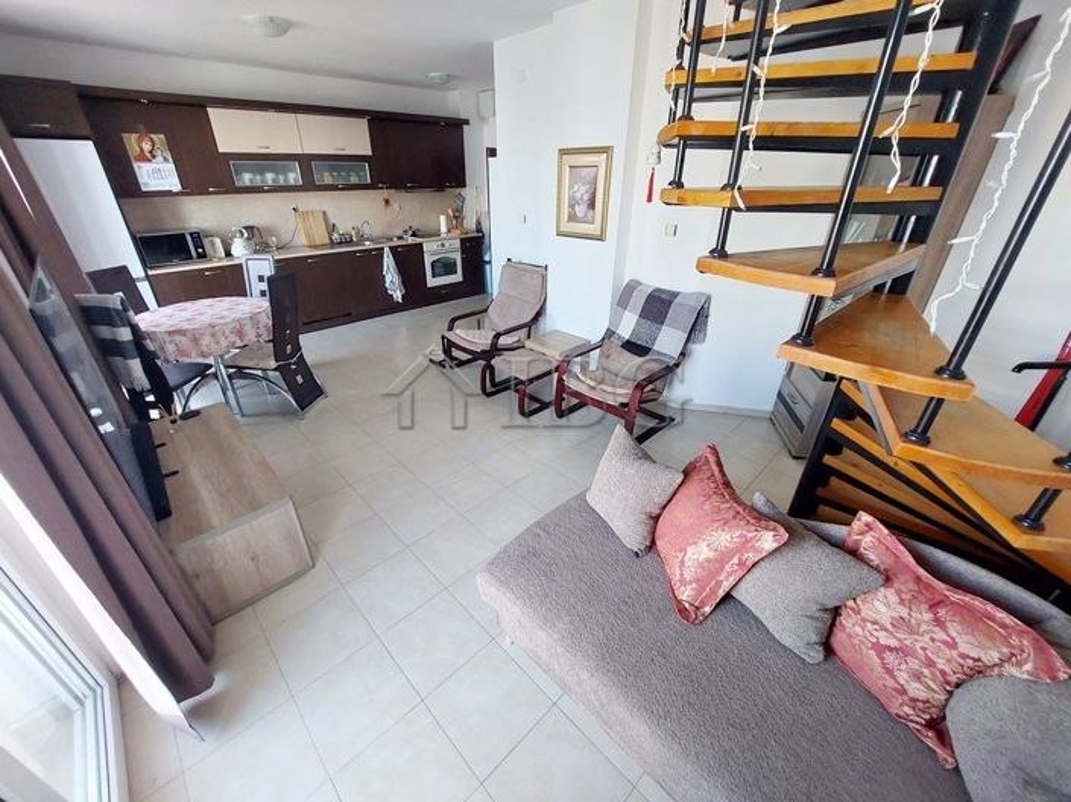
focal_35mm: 13
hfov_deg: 106.2
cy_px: 401
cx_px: 536
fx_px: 402
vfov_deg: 89.9
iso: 125
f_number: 2.2
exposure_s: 1/50
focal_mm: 1.74
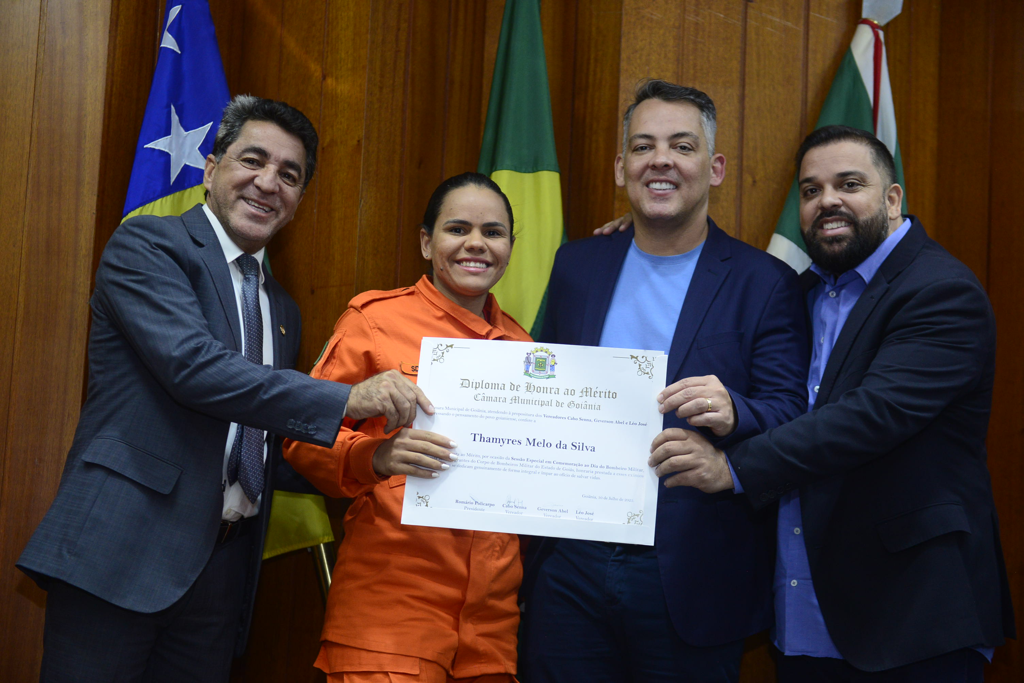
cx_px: 512
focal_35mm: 62
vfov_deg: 21.9
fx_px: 1764
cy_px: 342
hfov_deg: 32.4
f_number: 4
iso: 2000
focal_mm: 62
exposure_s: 1/125
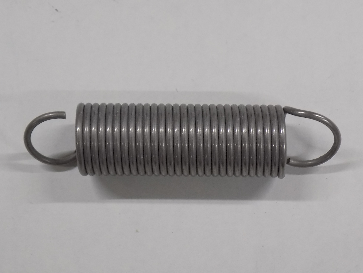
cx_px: 182
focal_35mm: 78
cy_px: 136
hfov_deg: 25.0
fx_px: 818
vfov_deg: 18.9
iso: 180
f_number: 4.3
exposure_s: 1/30
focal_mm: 13.9
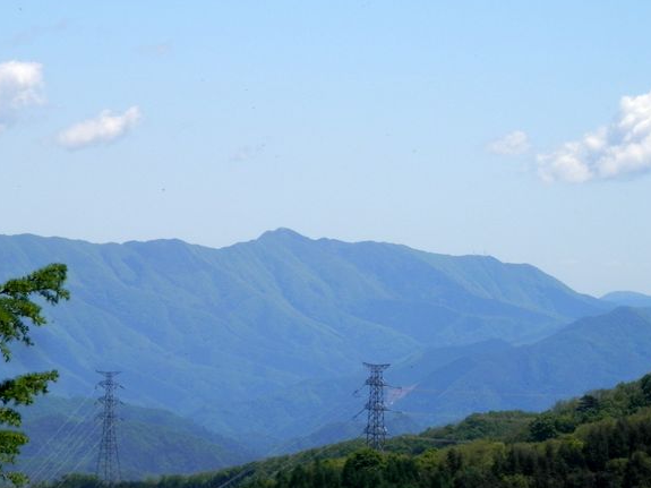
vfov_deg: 6.3
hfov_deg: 8.4
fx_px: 4419
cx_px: 266
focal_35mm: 235
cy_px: 313
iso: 80
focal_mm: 30.2
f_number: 5.7
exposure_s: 1/500
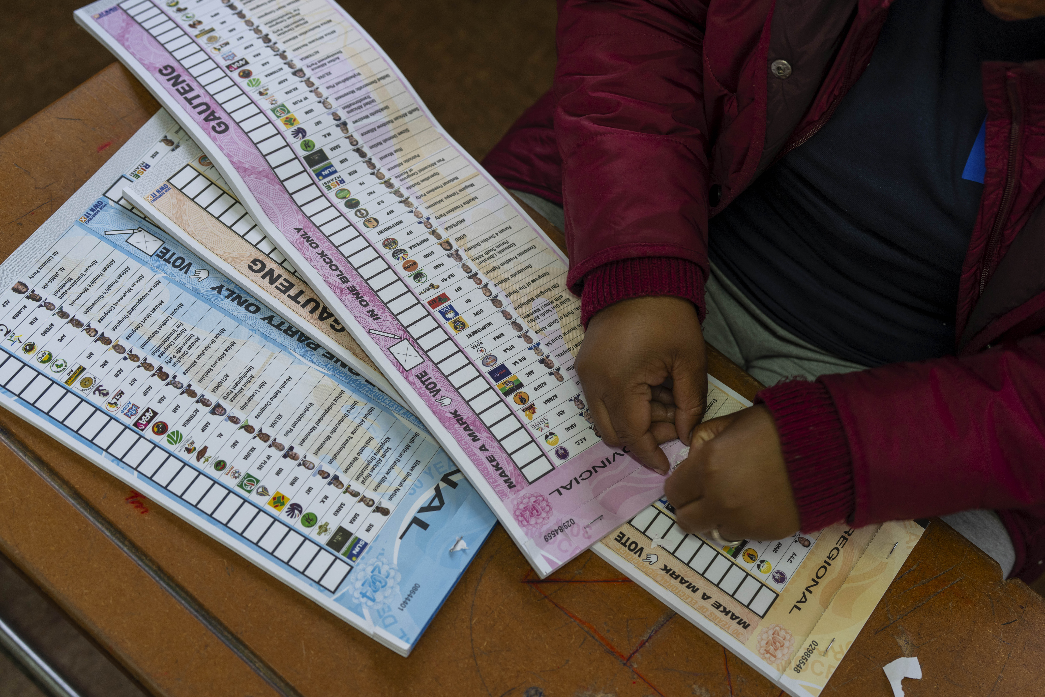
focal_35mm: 50
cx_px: 522
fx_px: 1451
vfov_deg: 27.0
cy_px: 348
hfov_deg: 39.6
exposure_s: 1/50
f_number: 3.2
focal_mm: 50
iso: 250
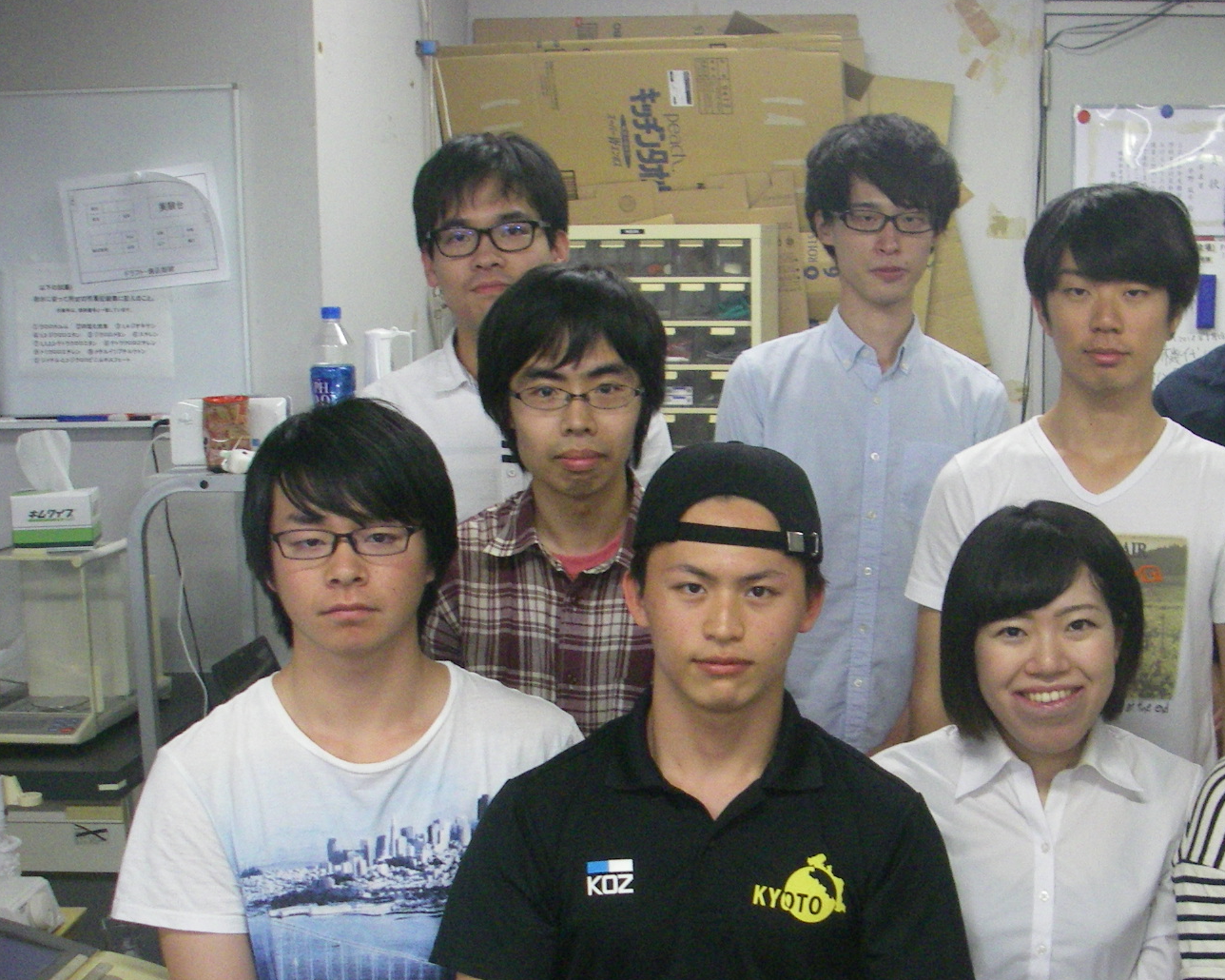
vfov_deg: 25.6
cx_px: 872
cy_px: 703
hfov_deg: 31.6
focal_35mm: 59
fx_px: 2139
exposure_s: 1/50
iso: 400
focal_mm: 6.3
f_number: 3.3
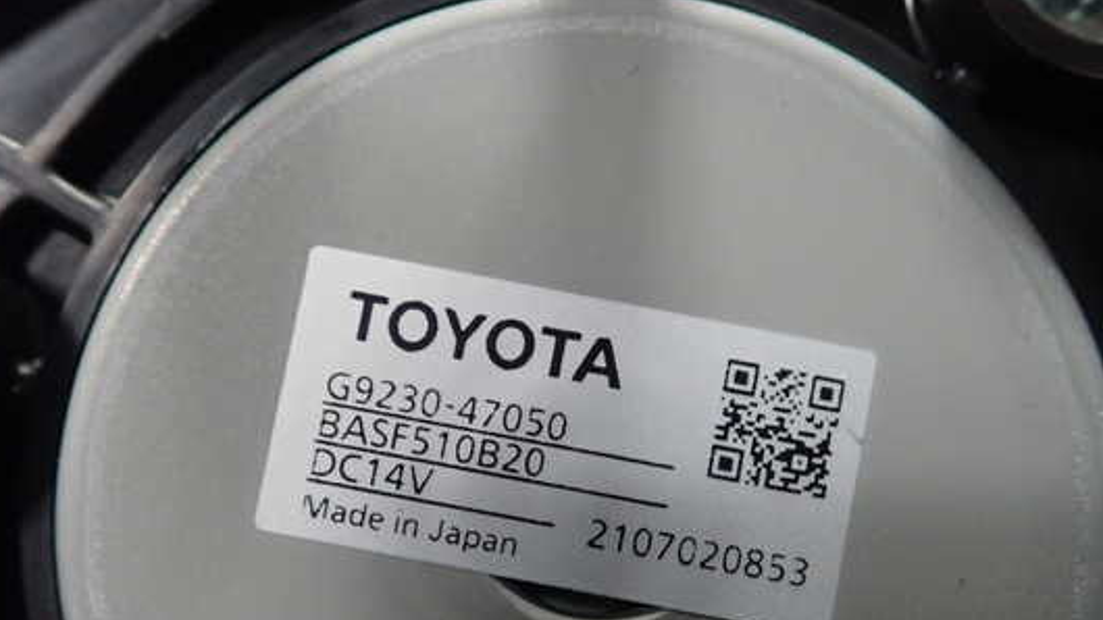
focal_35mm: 37
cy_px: 414
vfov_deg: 31.7
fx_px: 1082
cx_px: 564
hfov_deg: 54.0
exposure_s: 1/125
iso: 400
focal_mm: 5.5
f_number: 2.3
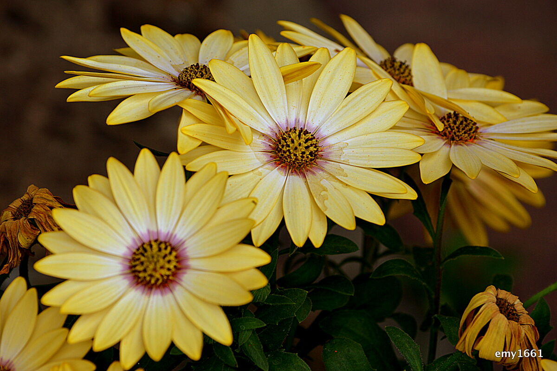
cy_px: 186
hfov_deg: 9.2
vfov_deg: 6.1
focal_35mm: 225
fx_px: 3478
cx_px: 278
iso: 100
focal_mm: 150
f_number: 8
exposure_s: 1/250
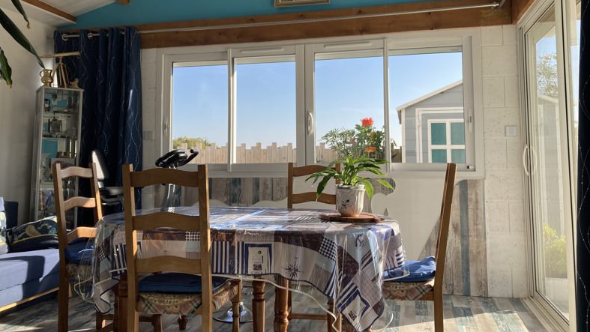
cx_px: 293
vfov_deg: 37.6
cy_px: 124
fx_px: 485
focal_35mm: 31
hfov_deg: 62.6
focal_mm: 3.99
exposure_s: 1/738
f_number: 1.8
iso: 20
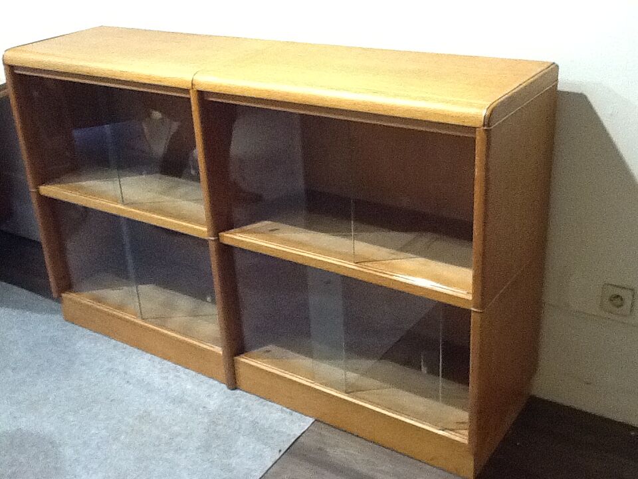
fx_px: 811
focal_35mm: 44
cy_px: 240
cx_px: 319
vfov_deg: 32.9
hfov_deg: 42.9
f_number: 2.4
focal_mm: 2.03
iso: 250
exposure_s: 1/33
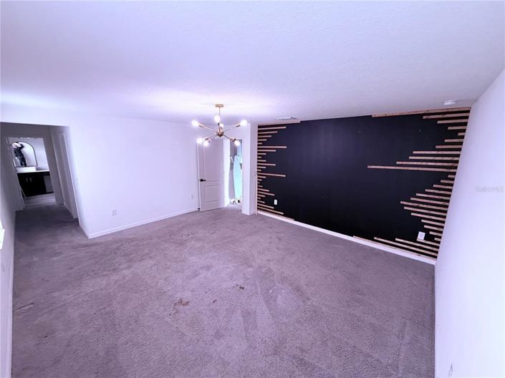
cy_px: 189
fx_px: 204
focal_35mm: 14
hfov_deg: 102.1
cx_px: 252
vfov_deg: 85.6
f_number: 2.2
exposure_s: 1/120
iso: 320
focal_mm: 2.22
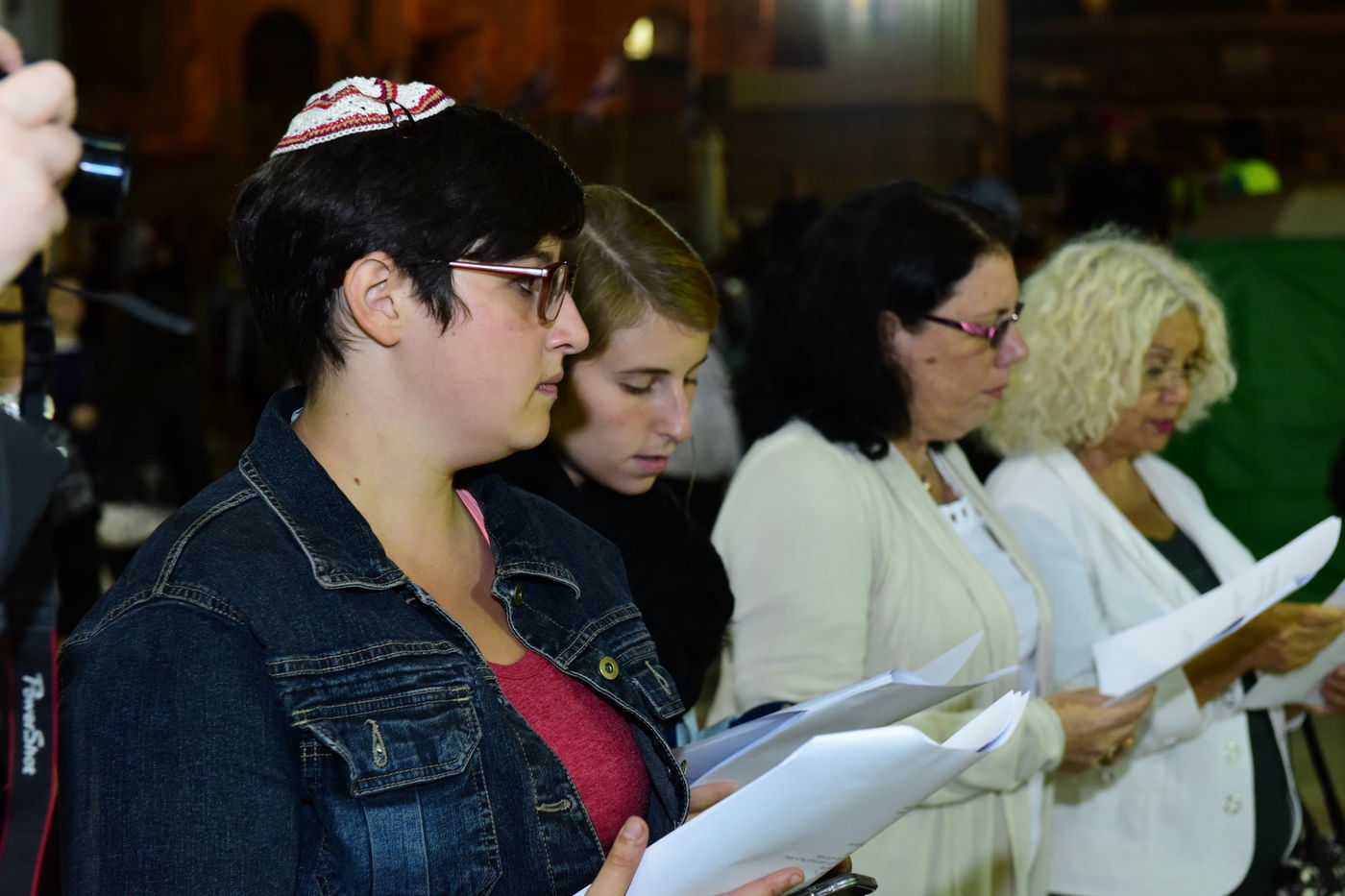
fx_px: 2615
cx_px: 672
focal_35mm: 70
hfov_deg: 28.8
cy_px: 448
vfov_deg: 19.5
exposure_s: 1/125
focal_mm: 70
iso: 3200
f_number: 5
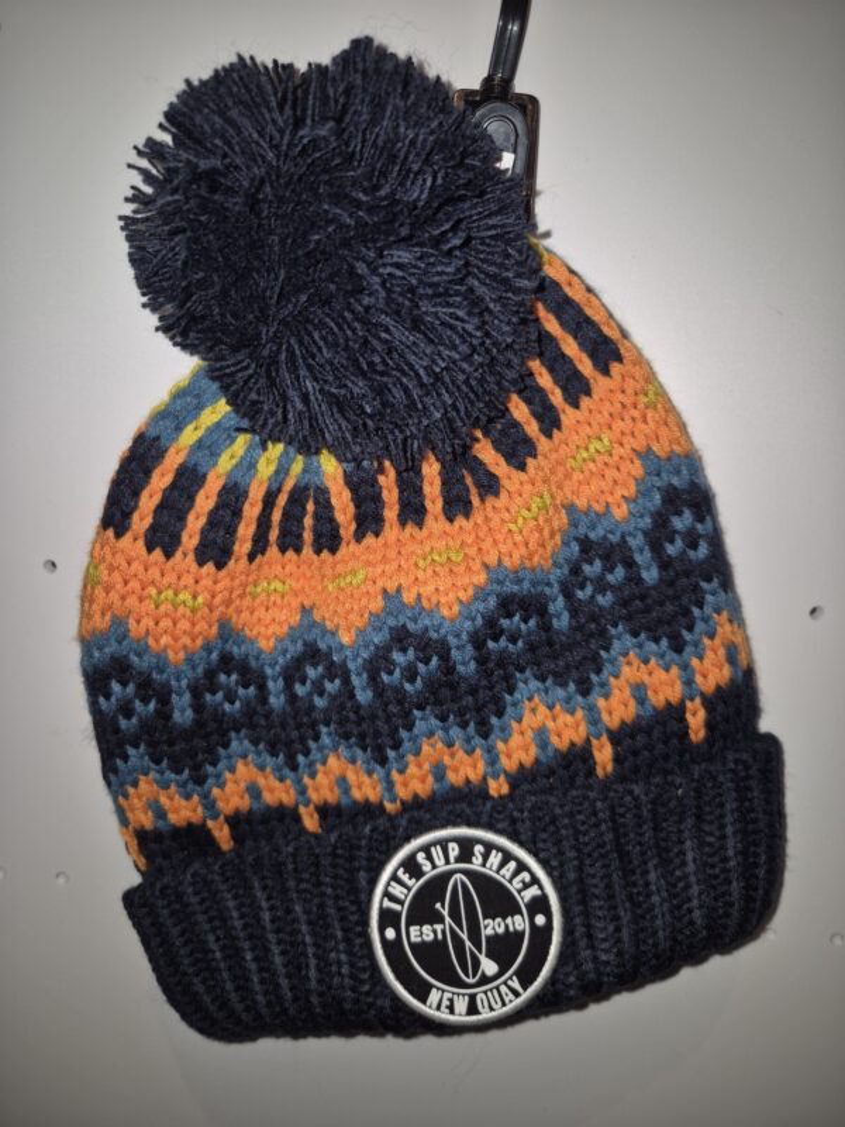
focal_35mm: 23
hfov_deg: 58.9
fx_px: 749
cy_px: 564
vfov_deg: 73.9
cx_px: 422
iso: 25
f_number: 1.8
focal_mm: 5.4
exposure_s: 1/50
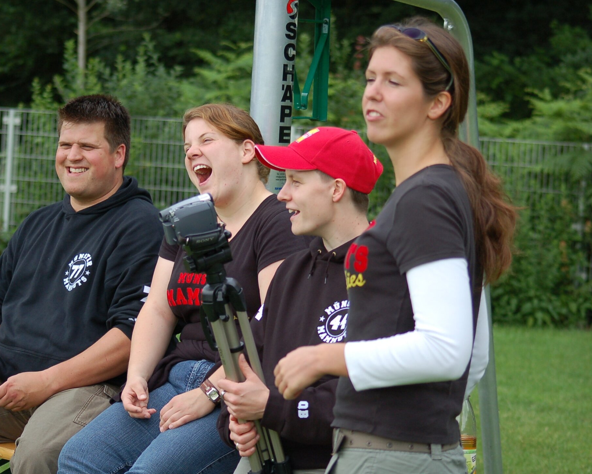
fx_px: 2085
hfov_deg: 16.2
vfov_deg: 13.0
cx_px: 275
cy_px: 237
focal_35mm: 119
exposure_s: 1/1000
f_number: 4
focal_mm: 70
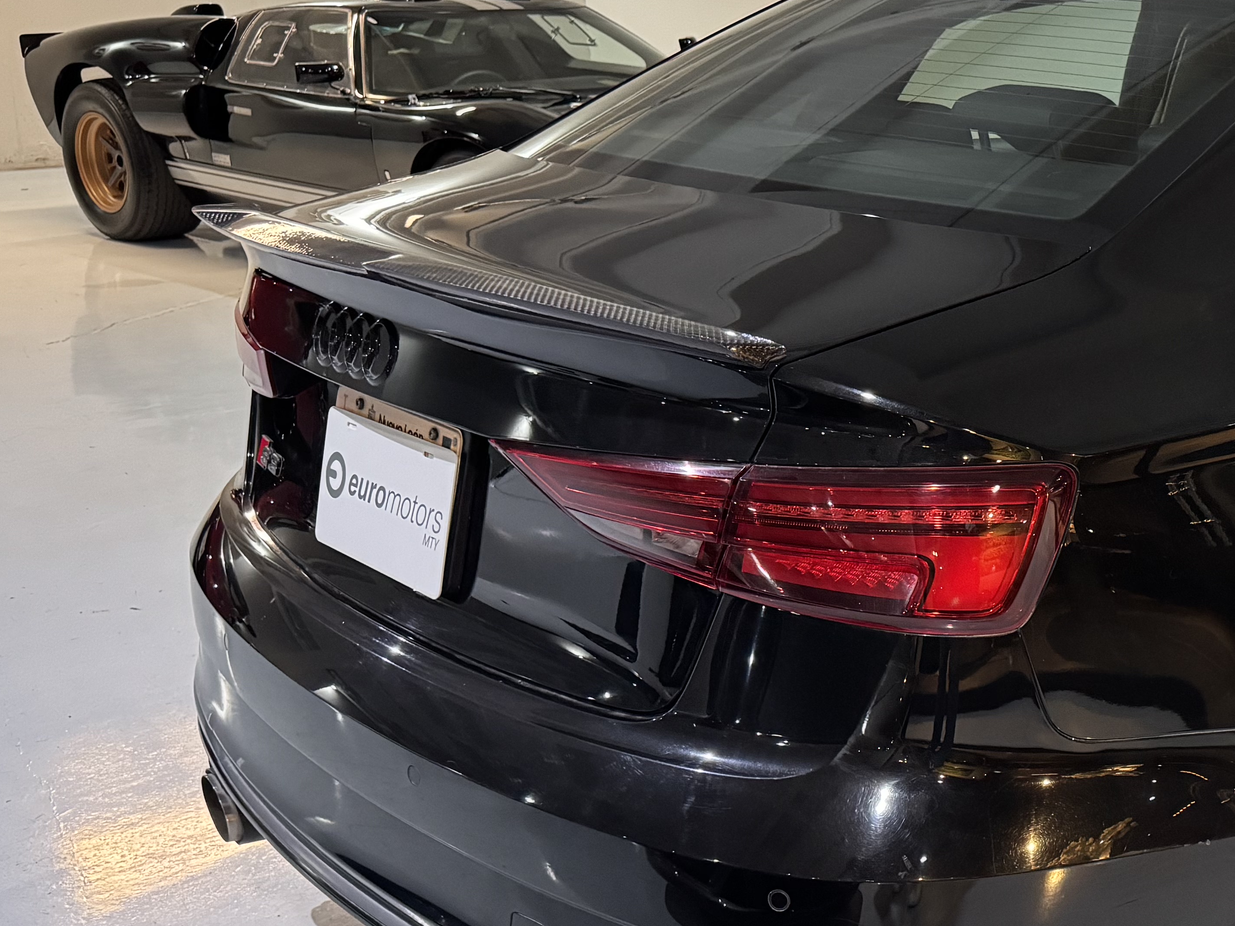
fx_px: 1713
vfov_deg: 30.3
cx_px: 1187
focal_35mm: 48
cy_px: 472
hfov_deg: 36.3
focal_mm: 6.76
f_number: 1.78
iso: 800
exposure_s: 1/60
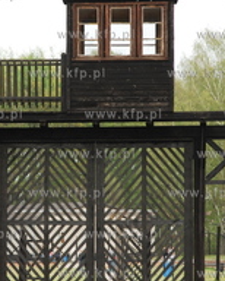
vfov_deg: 3.9
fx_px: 4147
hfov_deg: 3.1
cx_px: 35
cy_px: 135
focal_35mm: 499
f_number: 6.3
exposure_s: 1/160
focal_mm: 170
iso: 200
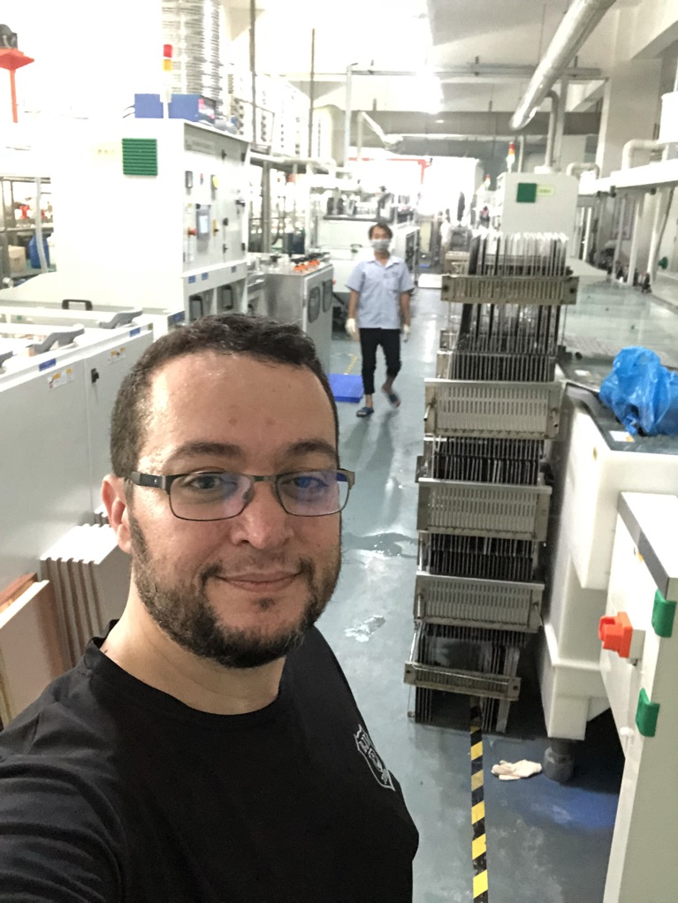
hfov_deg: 44.2
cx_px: 339
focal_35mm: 32
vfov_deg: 56.8
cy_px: 452
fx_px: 835
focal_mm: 2.87
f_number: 2.2
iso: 500
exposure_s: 1/24
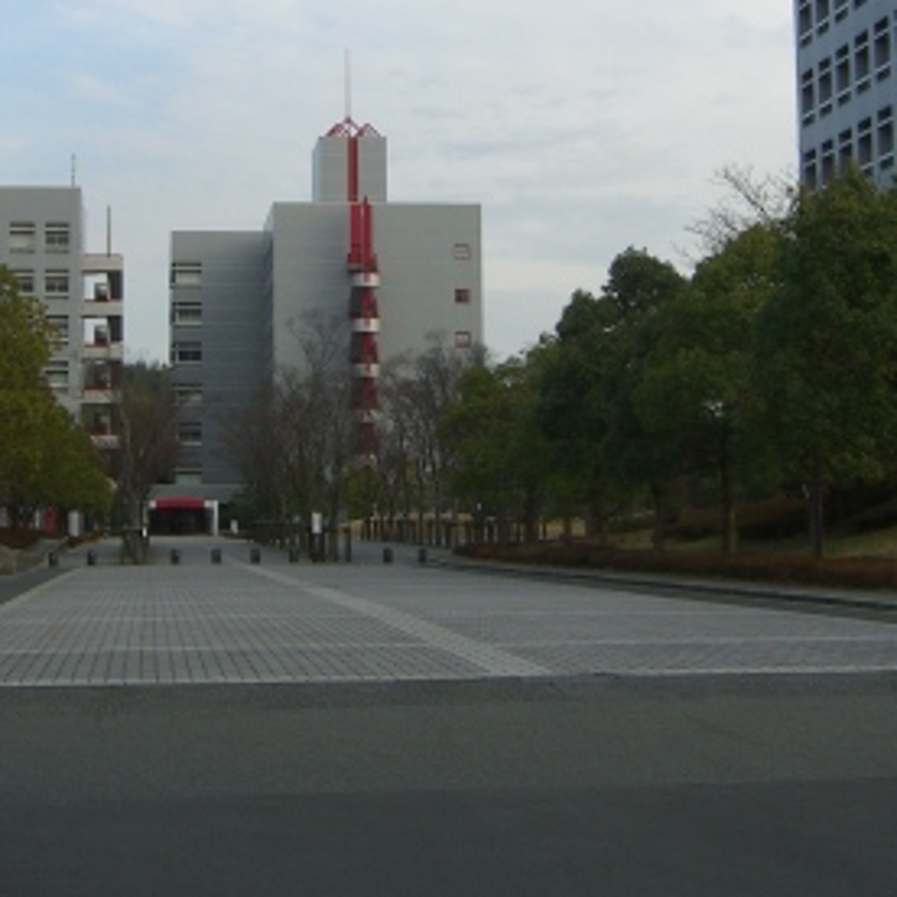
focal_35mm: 78
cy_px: 244
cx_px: 422
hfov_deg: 22.2
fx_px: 2287
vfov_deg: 22.0
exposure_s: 1/320
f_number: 4
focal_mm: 7.9
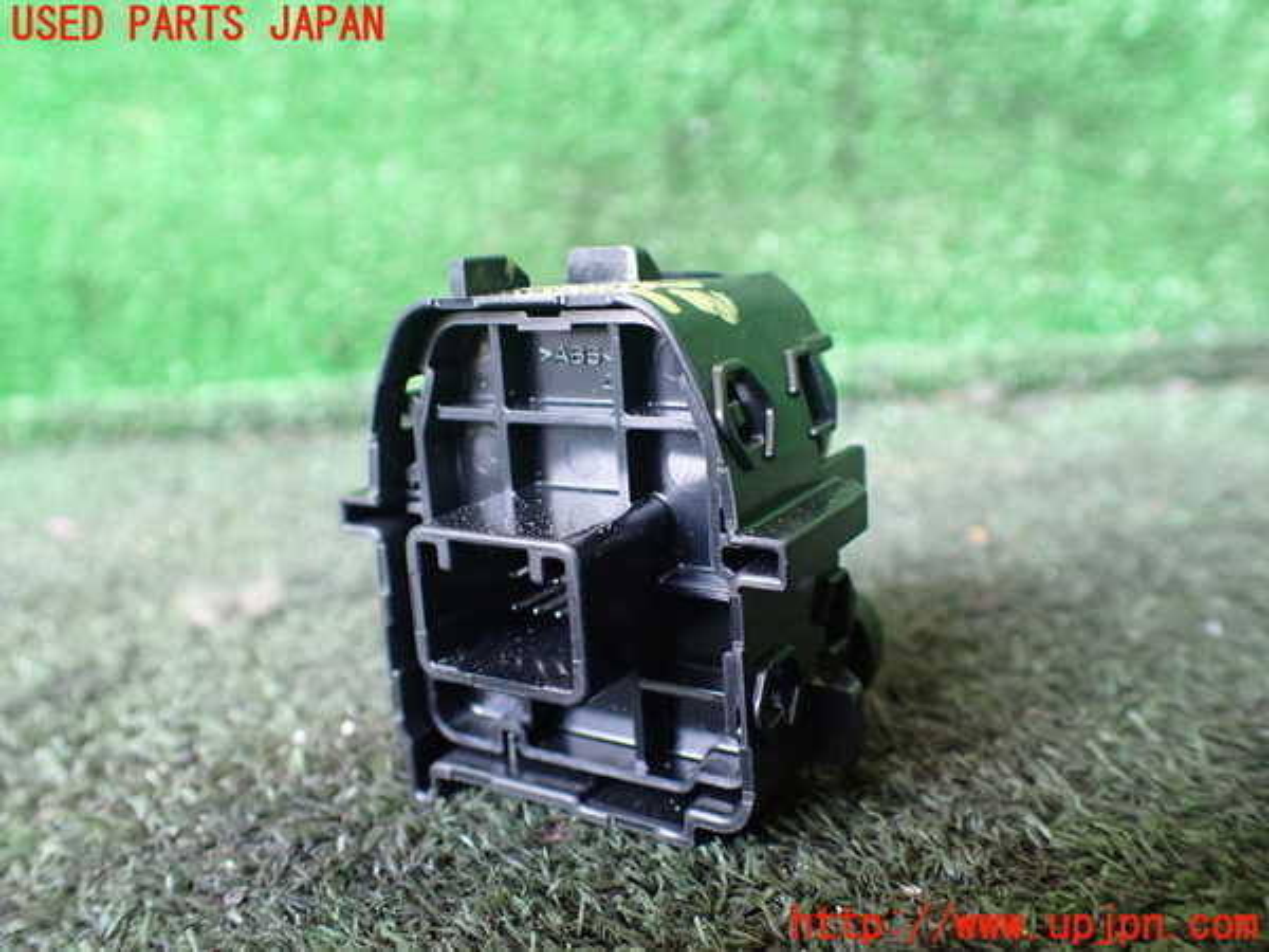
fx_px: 1100
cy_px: 476
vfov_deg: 46.8
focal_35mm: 30
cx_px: 634
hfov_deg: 60.0
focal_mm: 5.4
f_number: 2.3
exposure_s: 1/60
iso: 800
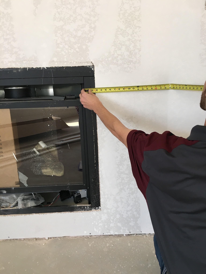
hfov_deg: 48.2
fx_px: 230
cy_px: 137
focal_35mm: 29
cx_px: 103
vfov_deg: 61.7
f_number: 2.2
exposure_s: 1/30
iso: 25
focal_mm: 4.15
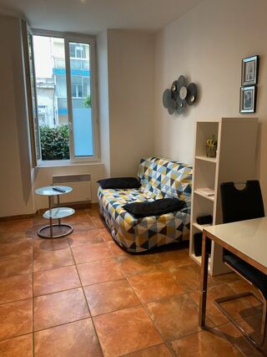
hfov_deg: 53.0
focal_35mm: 26
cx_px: 134
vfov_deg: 67.3
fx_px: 268
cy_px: 178
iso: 250
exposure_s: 1/60
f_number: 1.8
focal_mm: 4.25
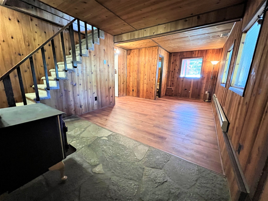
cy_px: 100
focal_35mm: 13
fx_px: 101
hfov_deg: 106.2
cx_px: 134
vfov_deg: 89.9
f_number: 1.8
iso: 1250
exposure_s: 1/30
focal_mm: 1.57
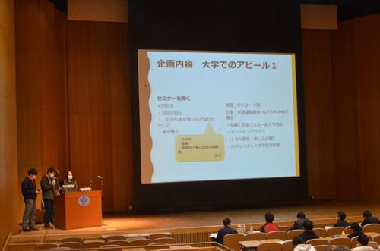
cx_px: 190
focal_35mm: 57
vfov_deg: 23.7
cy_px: 126
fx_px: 600
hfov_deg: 35.1
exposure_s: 1/4
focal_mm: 38
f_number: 25
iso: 3200
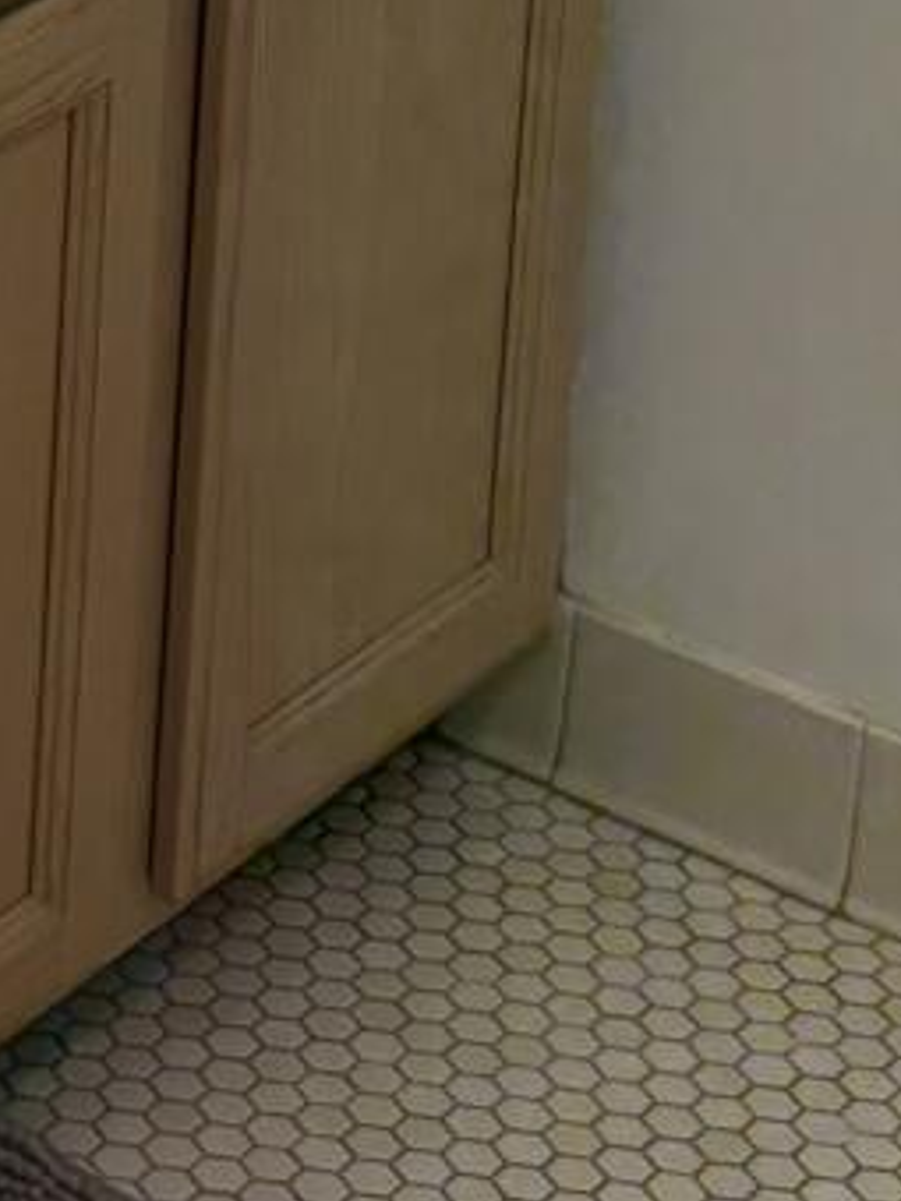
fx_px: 5310
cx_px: -664
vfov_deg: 12.0
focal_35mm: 153
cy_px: -887
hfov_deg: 9.3
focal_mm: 5.96
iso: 80
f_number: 1.6
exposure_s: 1/216
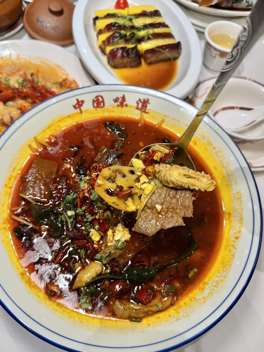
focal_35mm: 26
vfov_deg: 67.2
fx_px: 264
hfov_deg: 53.0
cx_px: 122
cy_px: 186
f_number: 1.78
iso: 64
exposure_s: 1/121
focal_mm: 6.76
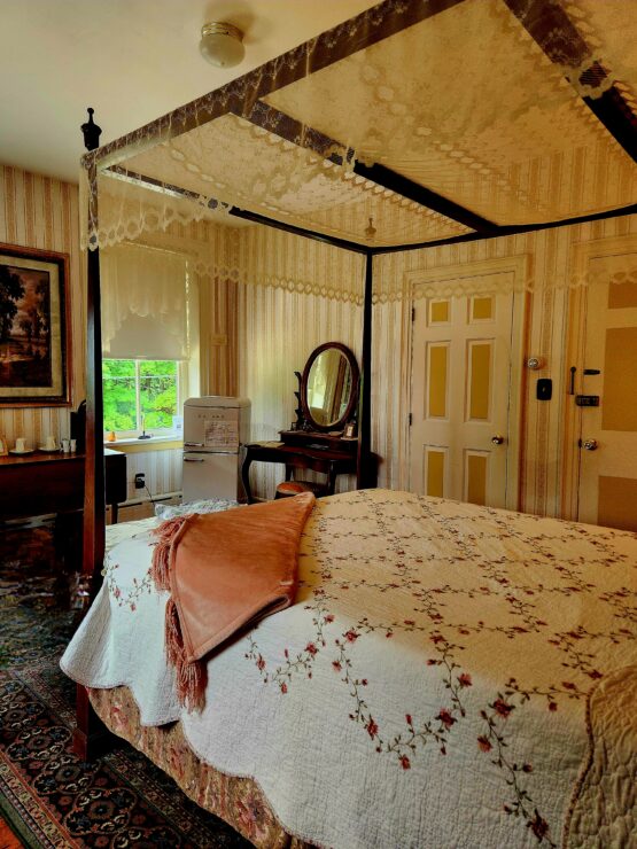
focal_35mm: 23
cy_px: 424
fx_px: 564
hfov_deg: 58.9
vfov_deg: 73.9
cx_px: 318
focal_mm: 5.4
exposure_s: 1/120
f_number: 1.8
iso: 250
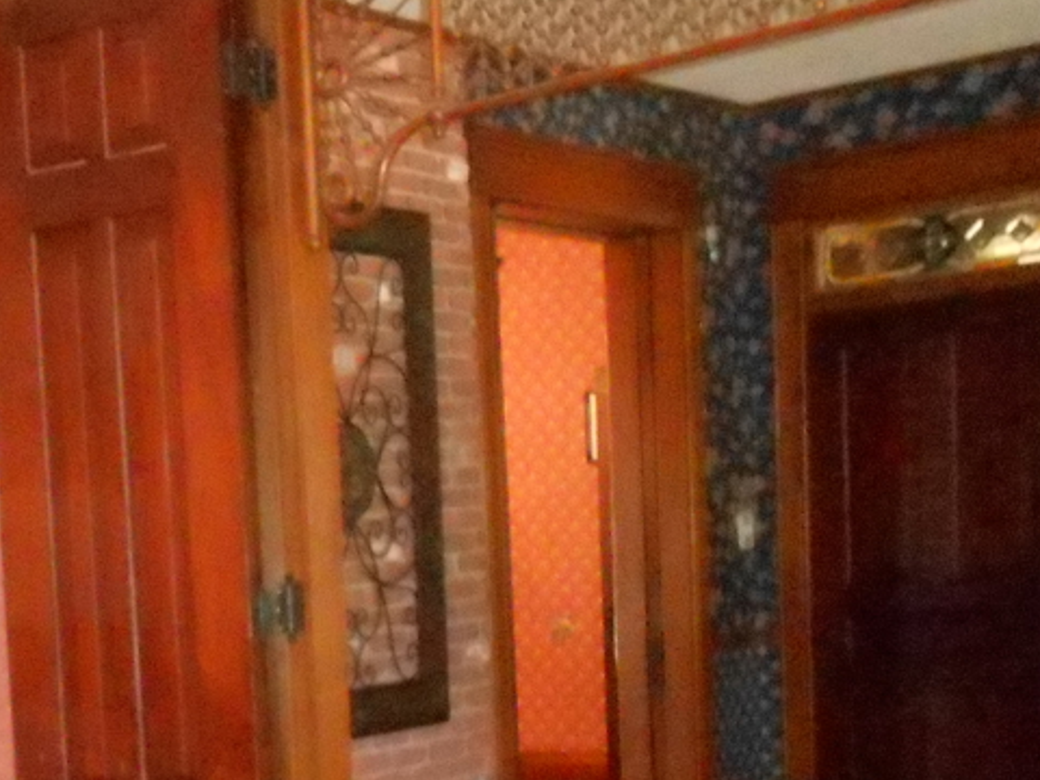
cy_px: 808
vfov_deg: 21.7
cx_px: -193
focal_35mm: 65
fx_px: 1953
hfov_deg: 26.6
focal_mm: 4.6
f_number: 3.5
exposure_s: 1/25
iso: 1600
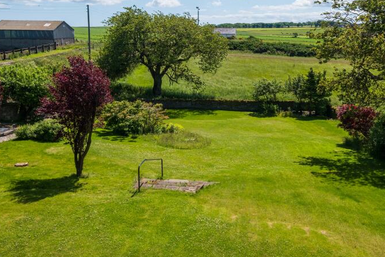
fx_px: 374
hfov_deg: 54.1
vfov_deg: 37.5
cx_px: 230
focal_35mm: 35
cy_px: 89
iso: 200
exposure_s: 1/640
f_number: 5.6
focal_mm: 15.1
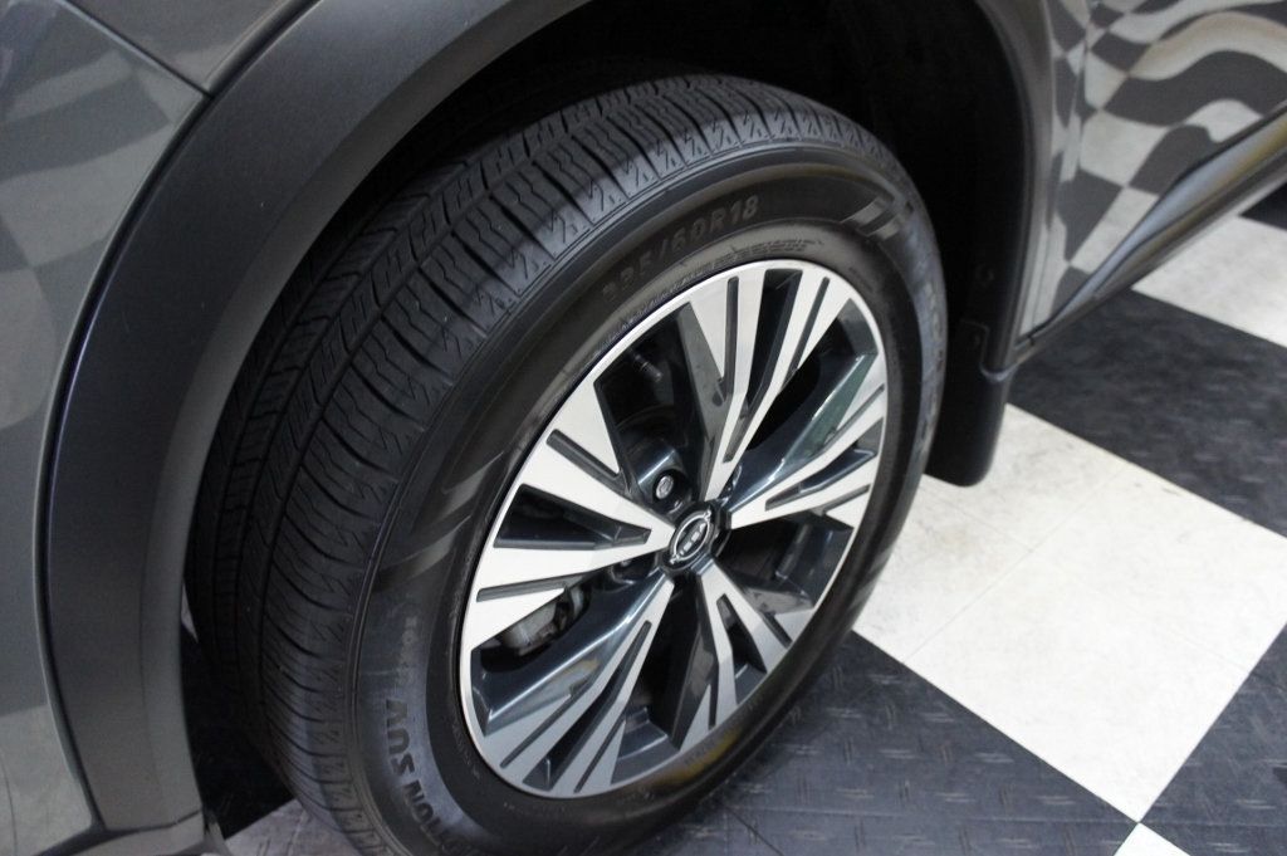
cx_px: 644
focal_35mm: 27
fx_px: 964
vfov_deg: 47.9
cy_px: 428
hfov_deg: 67.4
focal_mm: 18
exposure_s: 1/50
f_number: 3.5
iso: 1600
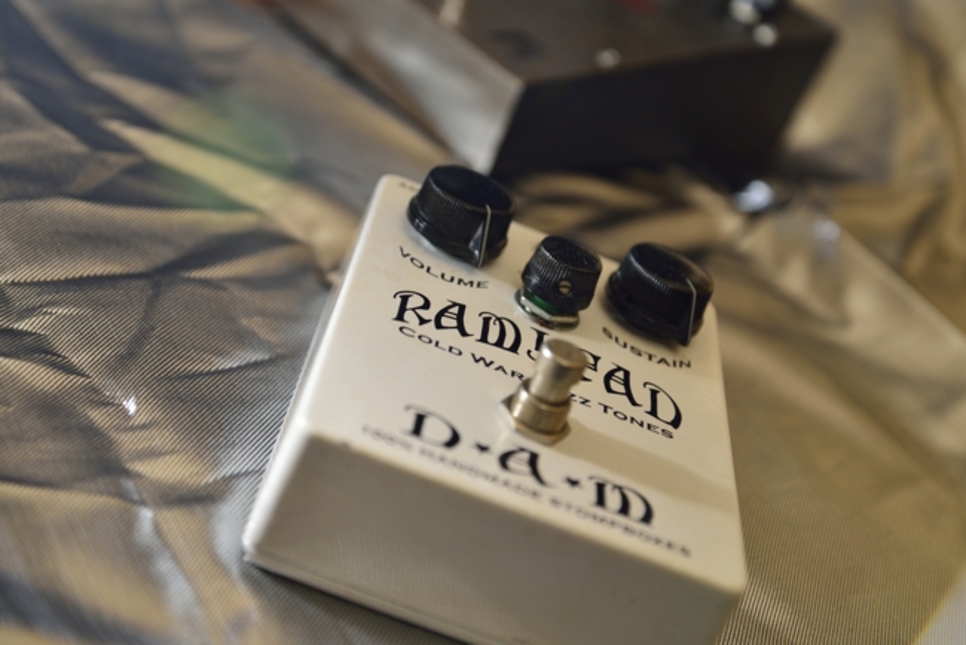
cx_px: 483
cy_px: 322
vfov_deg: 23.4
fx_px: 1557
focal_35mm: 58
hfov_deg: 34.5
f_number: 4.5
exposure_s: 1/60
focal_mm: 58
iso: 200
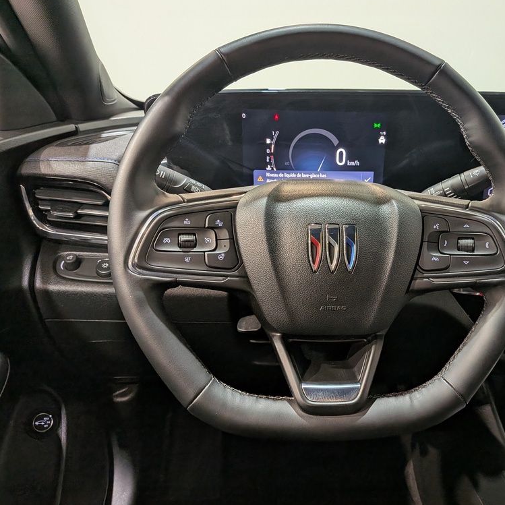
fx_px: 479
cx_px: 323
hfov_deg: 54.8
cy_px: 253
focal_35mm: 29
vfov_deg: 55.6
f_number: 1.7
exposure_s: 1/100
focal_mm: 4.53
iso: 167
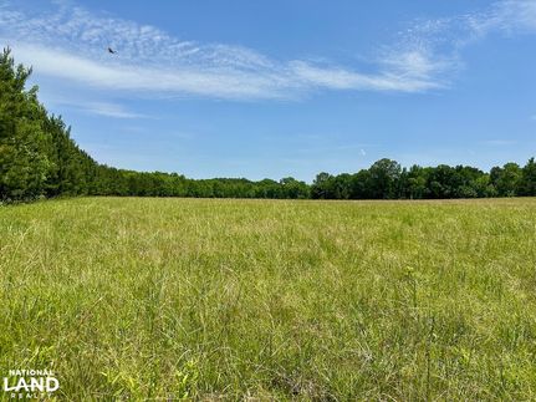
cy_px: 201
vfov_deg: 56.8
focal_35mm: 24
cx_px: 268
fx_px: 372
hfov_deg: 71.6
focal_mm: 6.86
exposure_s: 1/6211
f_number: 1.78
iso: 80
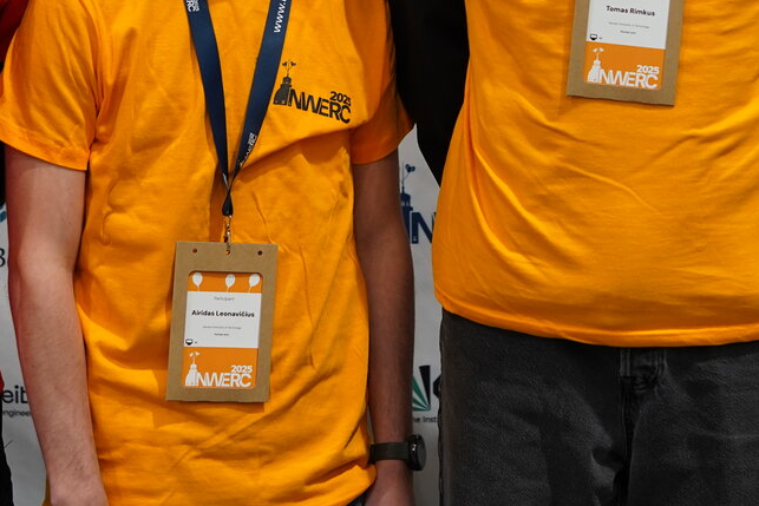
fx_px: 2657
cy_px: -7
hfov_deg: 16.2
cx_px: 445
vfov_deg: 10.8
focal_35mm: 126
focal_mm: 50
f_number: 2.8
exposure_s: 1/50
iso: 640
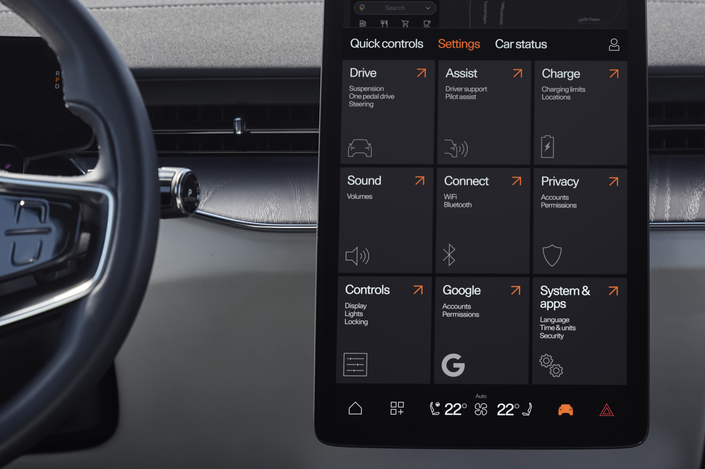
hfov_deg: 19.8
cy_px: 231
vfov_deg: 13.3
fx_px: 2016
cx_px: 476
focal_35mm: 103
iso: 360
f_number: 3.5
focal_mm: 64
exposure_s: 1/640
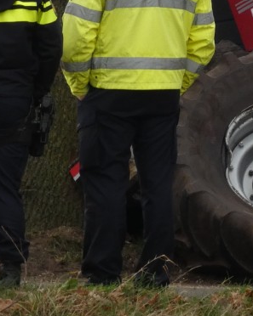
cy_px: -37
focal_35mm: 499
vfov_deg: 3.9
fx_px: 4676
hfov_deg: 3.1
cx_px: 524
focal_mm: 23.7
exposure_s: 1/80
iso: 125
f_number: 5.2
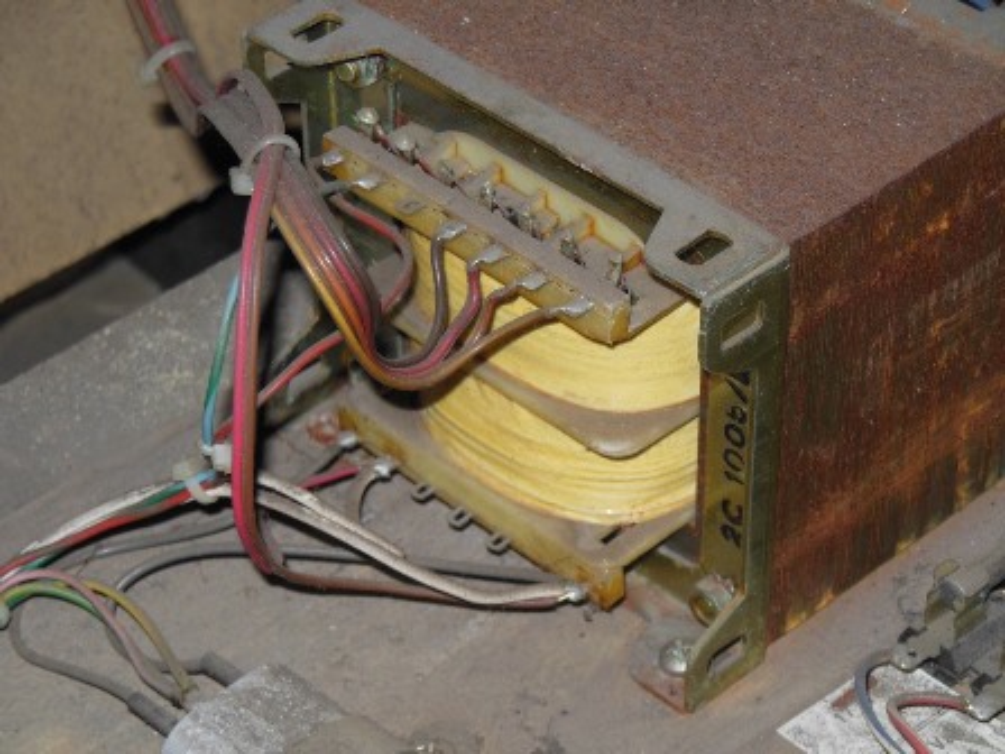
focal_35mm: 111
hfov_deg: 17.7
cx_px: 502
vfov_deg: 13.3
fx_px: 3223
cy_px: 377
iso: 200
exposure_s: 1/60
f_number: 4.8
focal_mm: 19.7
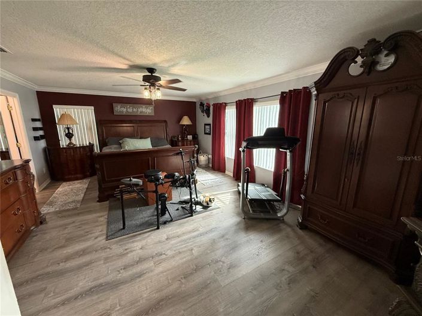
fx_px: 171
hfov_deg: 102.1
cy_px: 158
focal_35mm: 14
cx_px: 211
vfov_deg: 85.6
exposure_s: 1/93
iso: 400
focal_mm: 2.22
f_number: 2.2
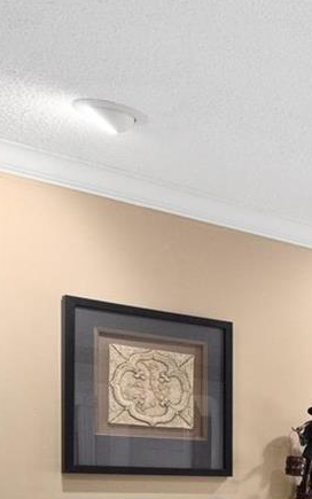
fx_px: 816
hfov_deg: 14.8
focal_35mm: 60
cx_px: 722
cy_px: 533
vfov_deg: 30.8
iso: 400
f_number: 8
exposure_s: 1/3
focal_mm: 8
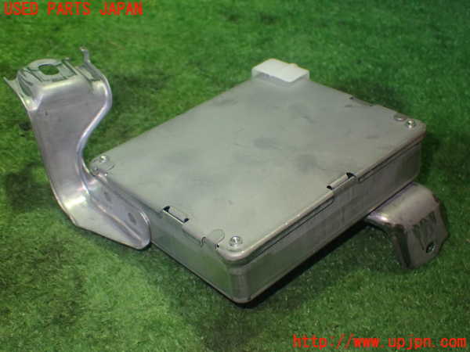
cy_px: 176
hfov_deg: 40.4
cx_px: 235
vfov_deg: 30.9
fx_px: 638
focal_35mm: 47
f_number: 3.1
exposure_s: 1/40
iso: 800
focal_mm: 8.4
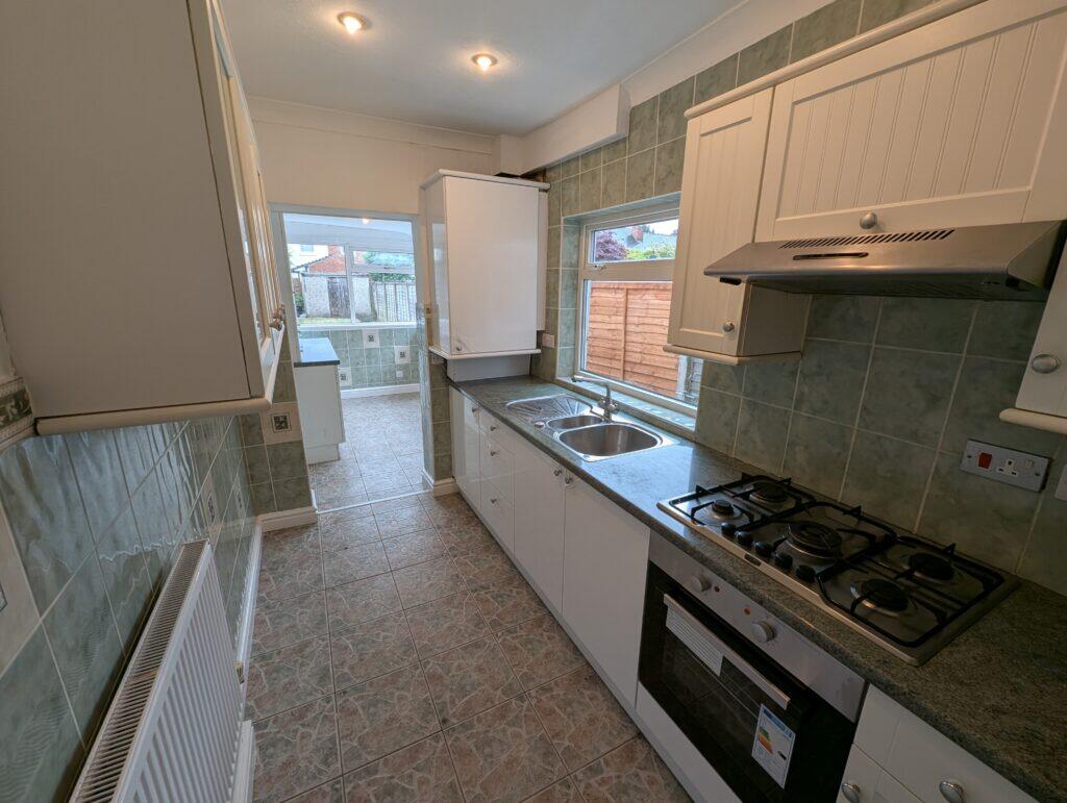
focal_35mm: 13
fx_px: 401
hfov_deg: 106.1
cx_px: 534
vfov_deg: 90.1
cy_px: 402
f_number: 2.2
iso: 56
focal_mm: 1.95
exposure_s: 1/56.2
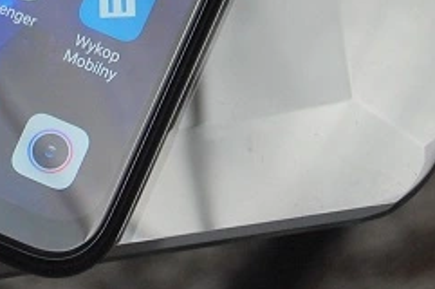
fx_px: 4128
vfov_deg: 4.0
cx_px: 99
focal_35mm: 342
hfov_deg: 6.0
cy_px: -228
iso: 400
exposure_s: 1/25
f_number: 5.6
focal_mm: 55
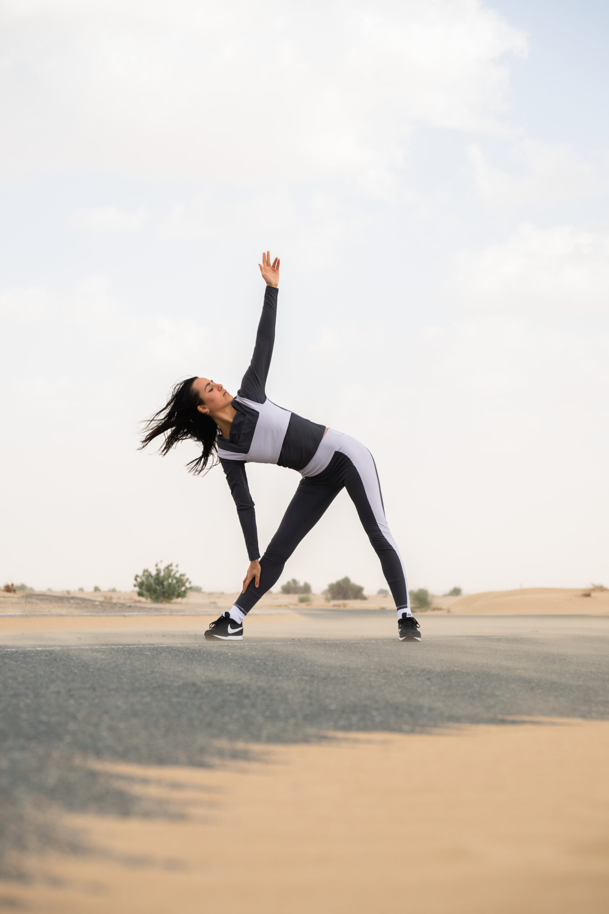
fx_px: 2055
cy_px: 457
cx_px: 304
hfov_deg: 16.9
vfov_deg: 25.1
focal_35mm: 81
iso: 200
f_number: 5.6
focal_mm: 81
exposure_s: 1/500
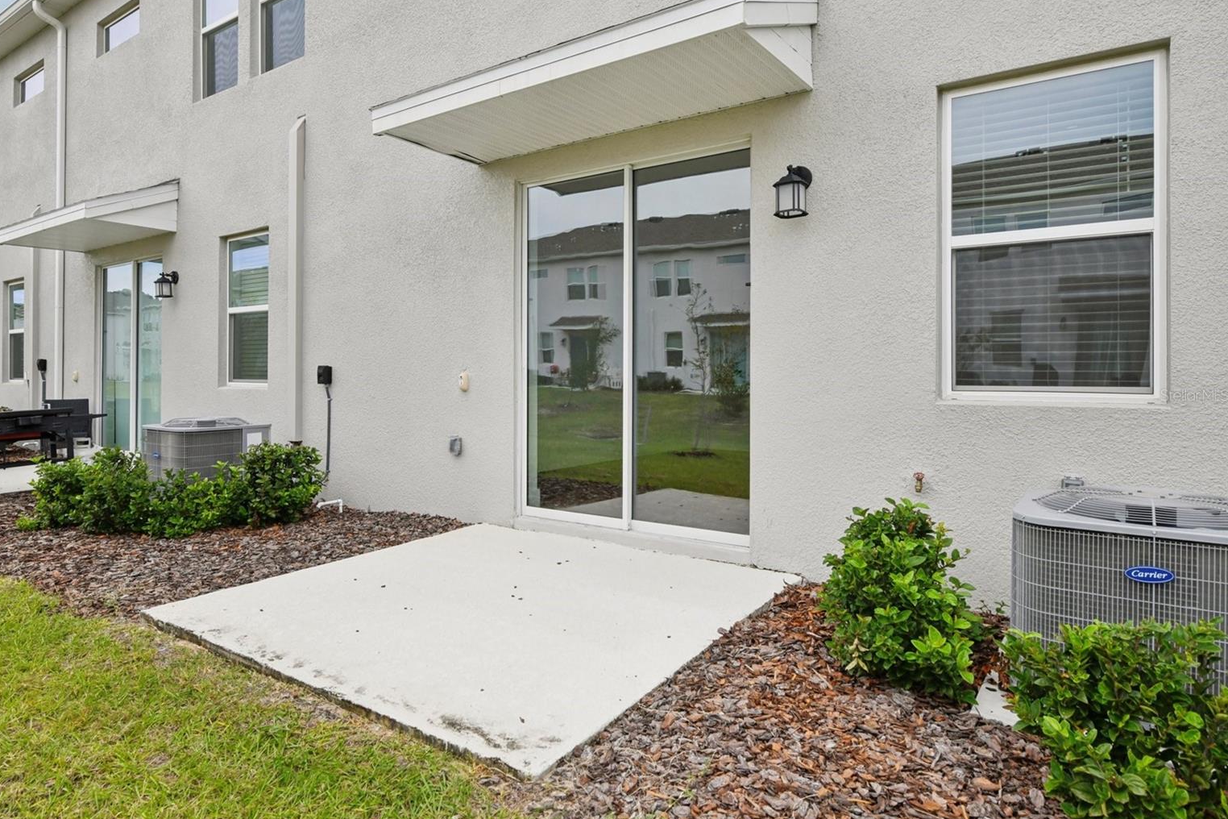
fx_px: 716
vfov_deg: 59.5
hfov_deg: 81.2
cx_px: 587
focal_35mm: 21
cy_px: 395
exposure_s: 1/400
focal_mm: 20
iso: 400
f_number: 8
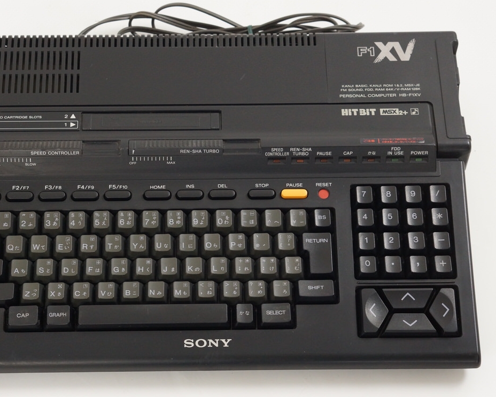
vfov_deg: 16.9
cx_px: 200
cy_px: 185
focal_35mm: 91
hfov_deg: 21.0
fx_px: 1336
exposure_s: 1/80
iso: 1000
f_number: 6.3
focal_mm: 50
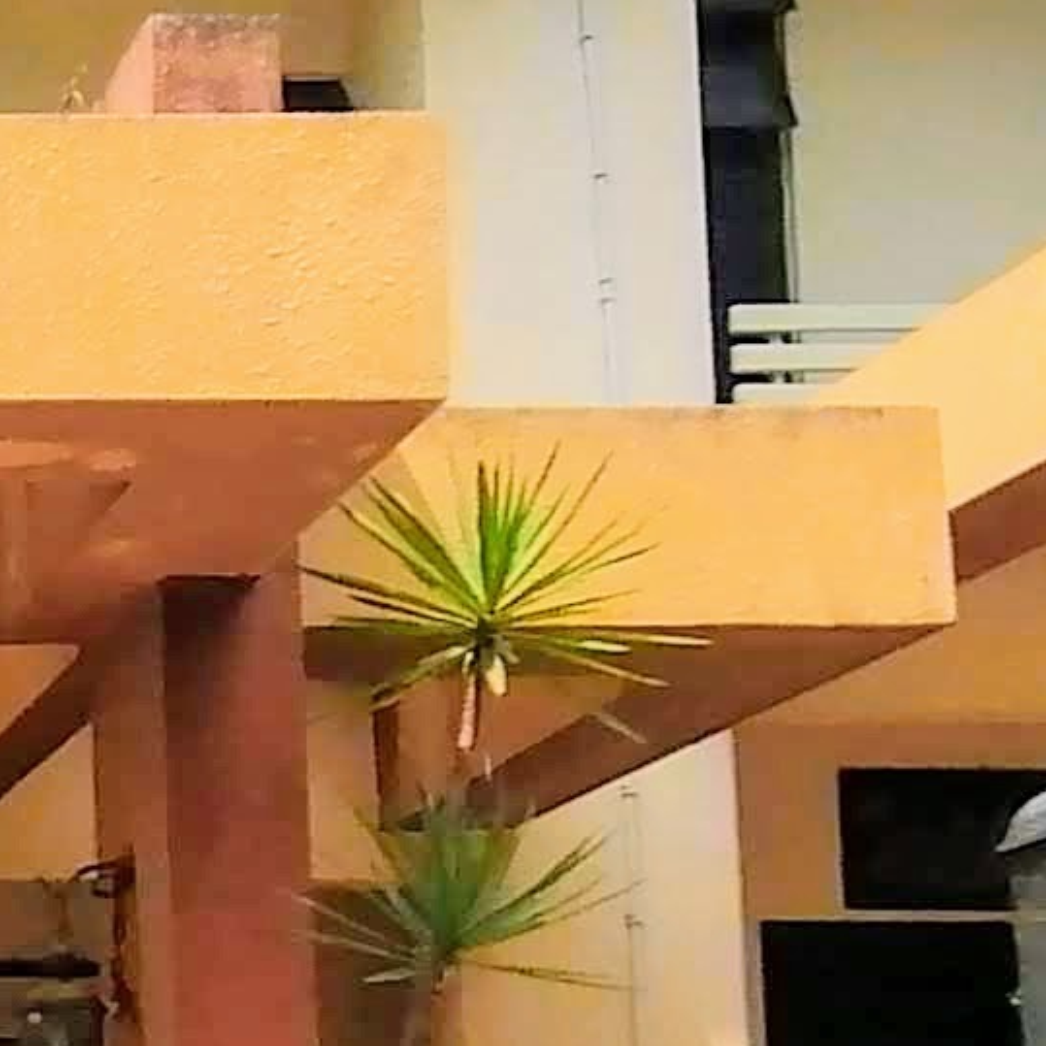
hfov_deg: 16.6
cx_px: -703
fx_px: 3111
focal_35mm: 91
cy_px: 899
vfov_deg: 18.8
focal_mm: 1.78
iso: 50
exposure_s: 1/1079
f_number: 2.4
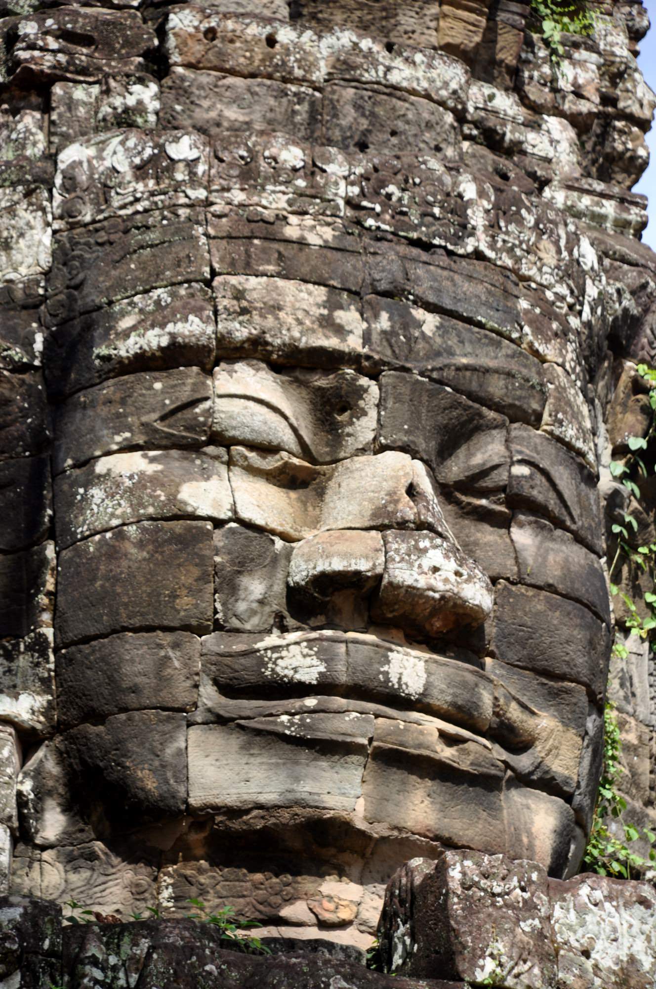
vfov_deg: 10.2
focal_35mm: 202
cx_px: 328
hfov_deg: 6.8
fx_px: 5550
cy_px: 494
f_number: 5.6
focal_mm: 135
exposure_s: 1/400
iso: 200
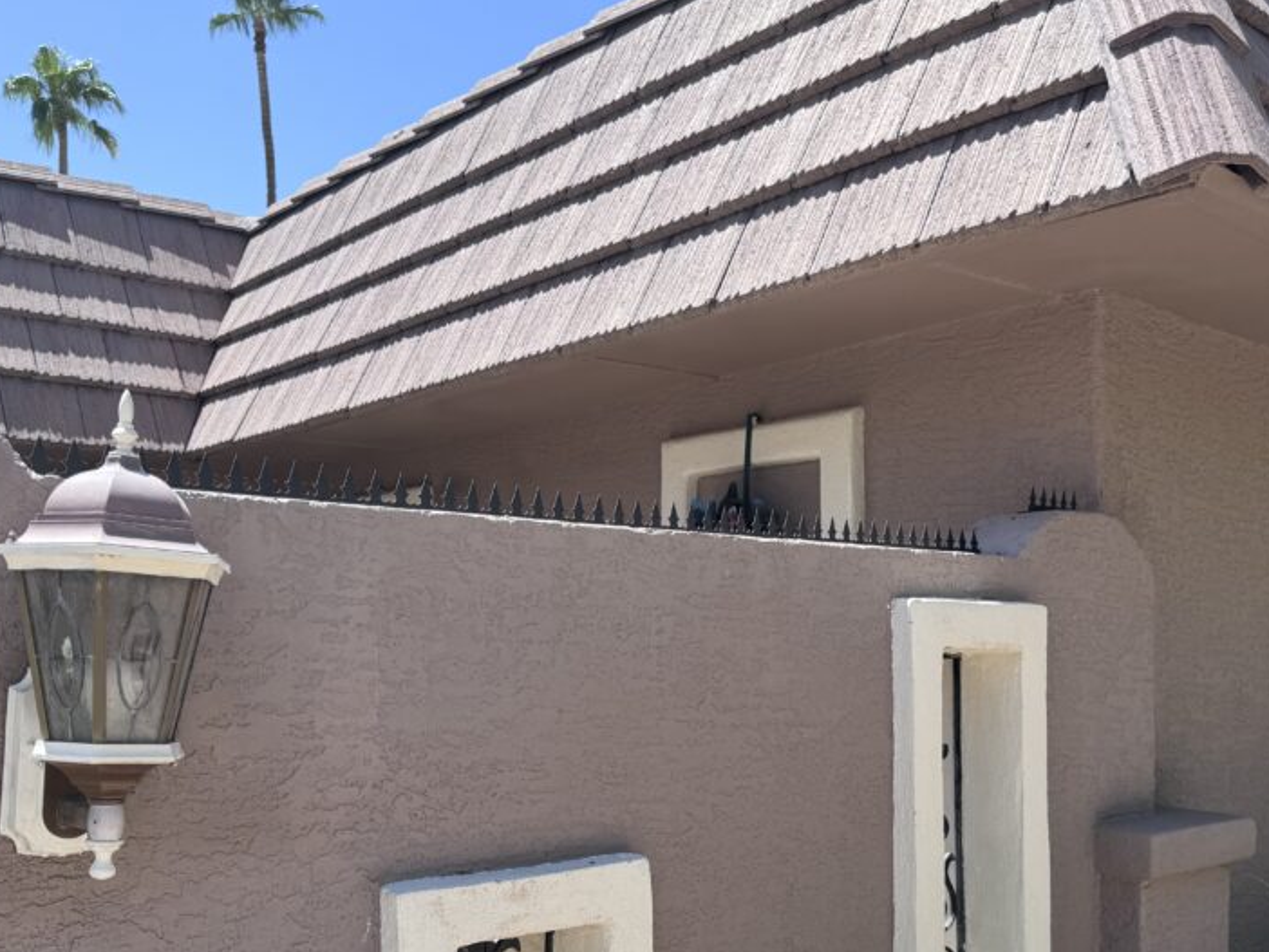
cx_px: 642
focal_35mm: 35
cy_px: 621
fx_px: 1284
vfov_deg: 40.3
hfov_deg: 52.6
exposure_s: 1/2331
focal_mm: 6.86
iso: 80
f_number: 1.78
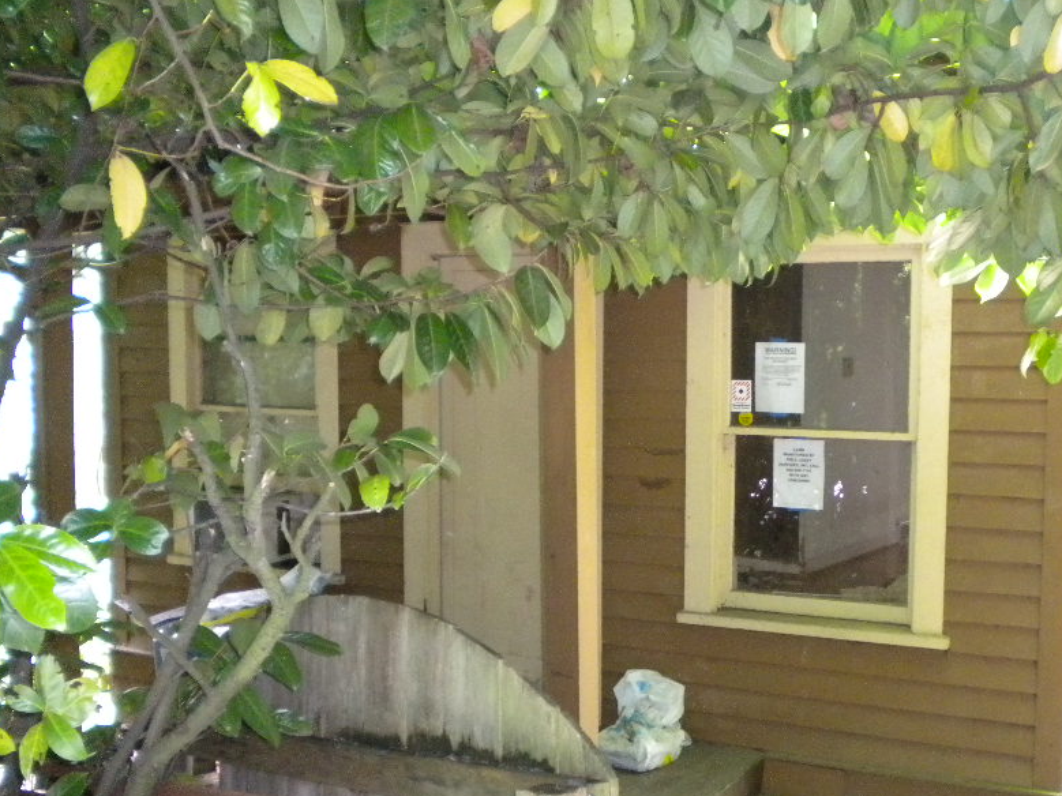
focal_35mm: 46
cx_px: 638
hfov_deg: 41.1
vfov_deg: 31.4
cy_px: 499
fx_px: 1411
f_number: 3.1
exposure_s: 1/37.1
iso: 800
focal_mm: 6.3
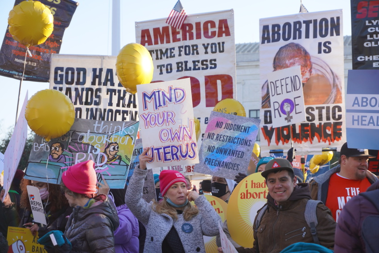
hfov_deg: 27.0
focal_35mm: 75
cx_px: 190
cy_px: 126
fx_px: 789
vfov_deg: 18.2
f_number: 5.6
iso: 160
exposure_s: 1/160
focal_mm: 50
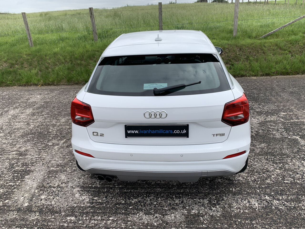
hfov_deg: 67.3
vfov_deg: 53.1
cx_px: 152
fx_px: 229
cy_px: 114
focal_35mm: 26
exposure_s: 1/1536
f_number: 1.8
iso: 25
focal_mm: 4.25
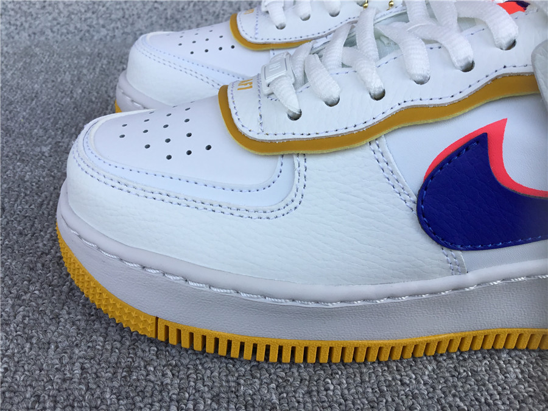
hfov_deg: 58.4
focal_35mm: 31
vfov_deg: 45.4
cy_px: 206
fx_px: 491
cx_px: 274
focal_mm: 3.3
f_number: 2.4
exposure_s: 1/351
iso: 25
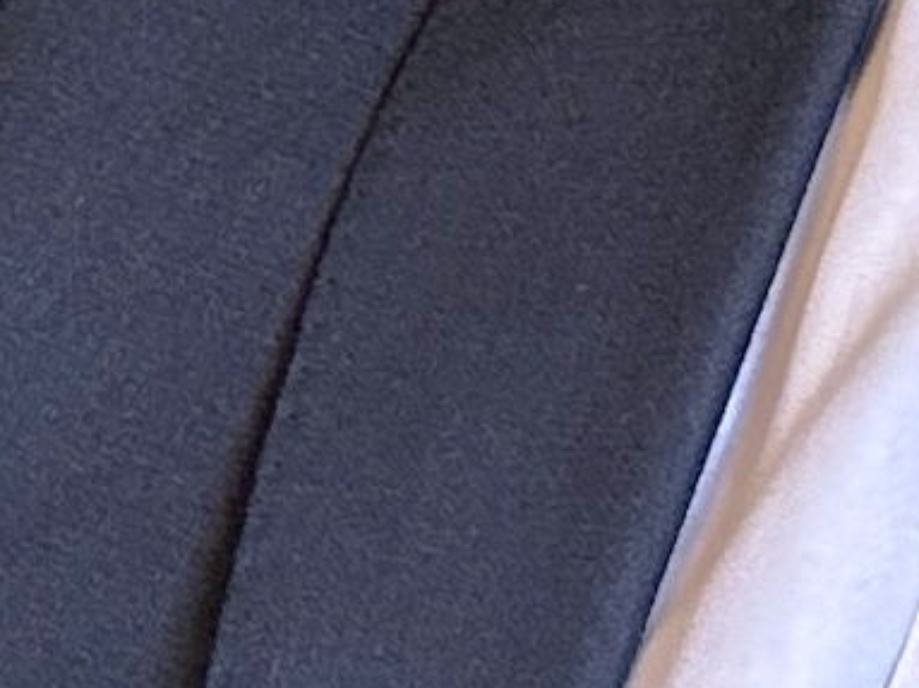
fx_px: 4910
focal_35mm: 185
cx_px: 308
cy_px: -467
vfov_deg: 7.8
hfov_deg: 10.7
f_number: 1.78
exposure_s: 1/50
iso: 400
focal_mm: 6.86
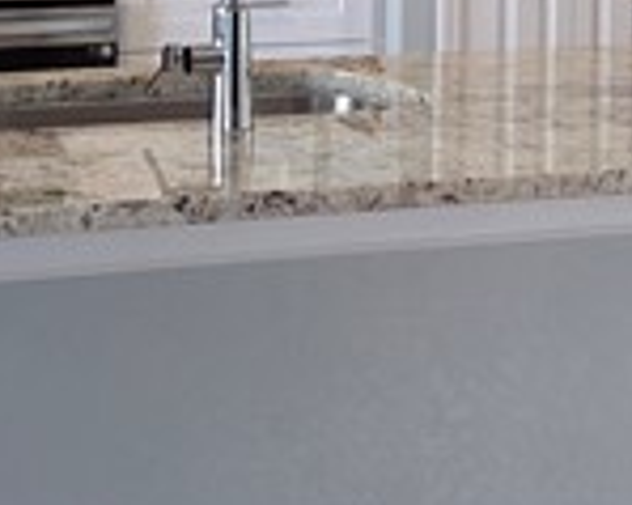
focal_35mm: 154
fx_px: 2879
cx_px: 318
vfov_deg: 9.9
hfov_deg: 12.5
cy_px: -119
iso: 400
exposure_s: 1/120
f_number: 1.7
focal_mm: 6.3
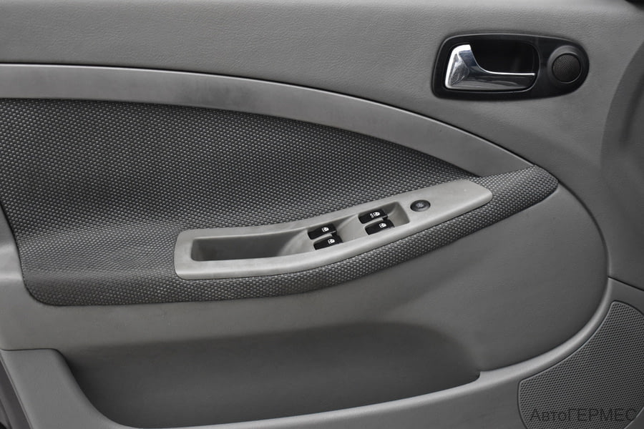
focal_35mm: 60
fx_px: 1073
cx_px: 322
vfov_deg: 22.6
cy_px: 214
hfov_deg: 33.4
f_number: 4.8
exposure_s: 1/60
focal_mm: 40
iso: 2500
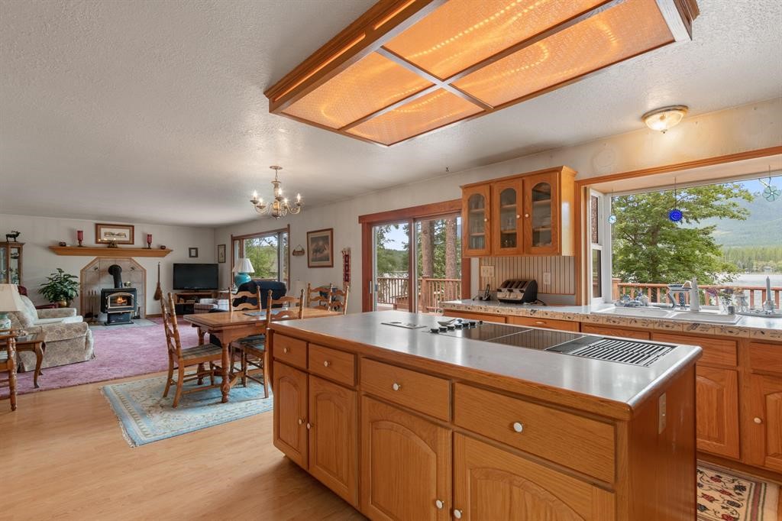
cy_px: 260
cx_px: 391
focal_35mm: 16
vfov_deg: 73.7
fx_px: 347
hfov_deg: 96.8
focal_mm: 11
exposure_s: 1/6
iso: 200
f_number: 6.3
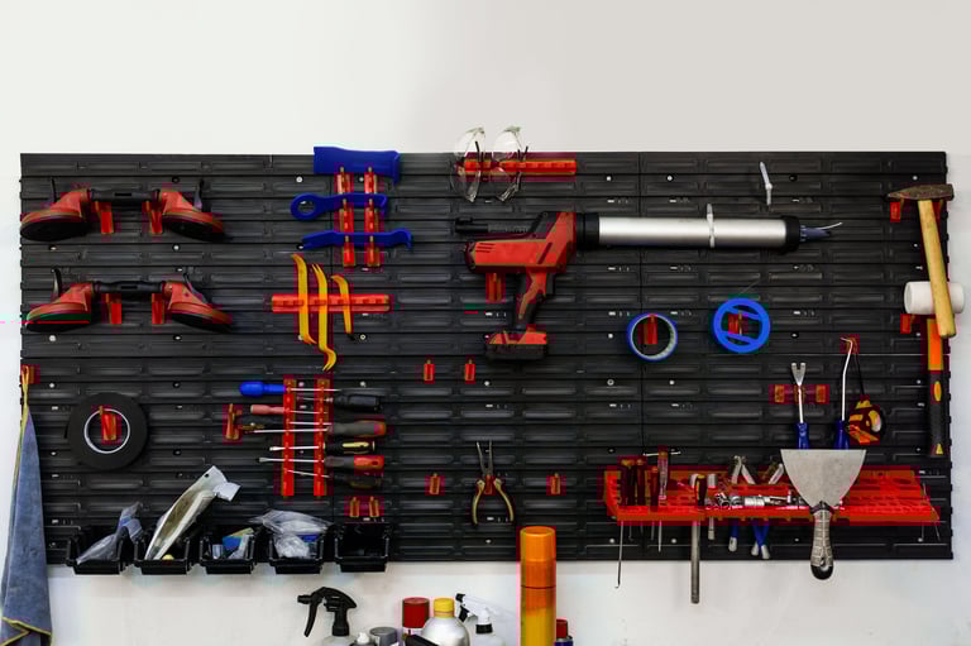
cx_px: 486
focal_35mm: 47
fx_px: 1267
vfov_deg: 28.6
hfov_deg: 41.9
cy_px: 323
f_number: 3.5
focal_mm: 47
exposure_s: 1/200
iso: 400
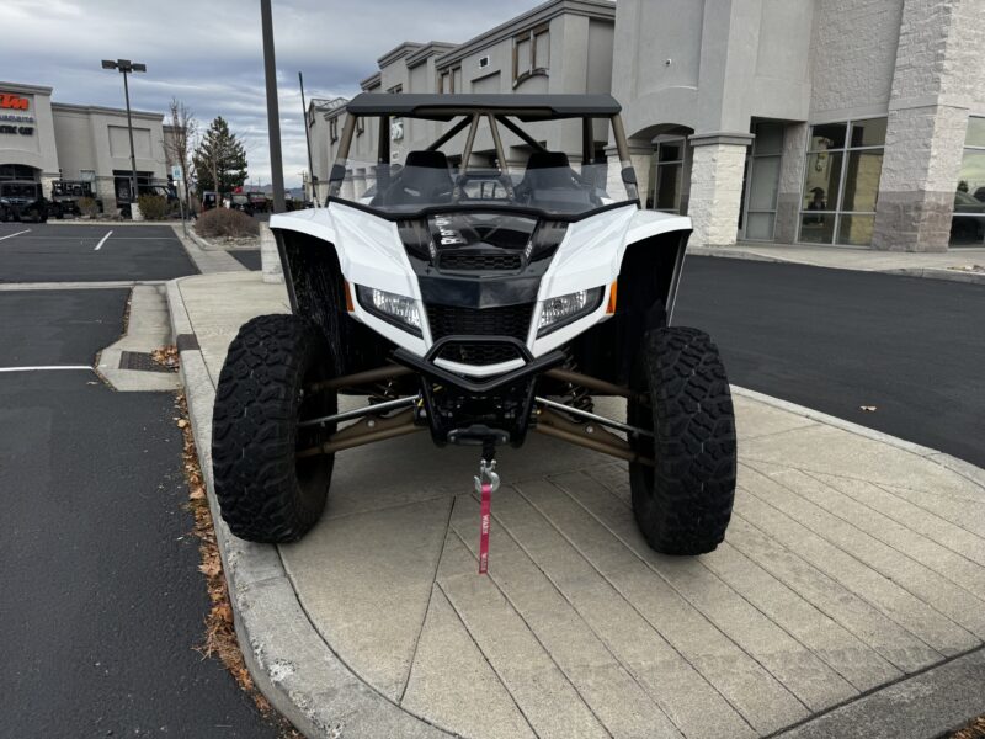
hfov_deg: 71.6
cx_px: 492
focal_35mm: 24
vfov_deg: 56.8
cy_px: 370
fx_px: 683
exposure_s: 1/2105
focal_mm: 6.76
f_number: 1.78
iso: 80
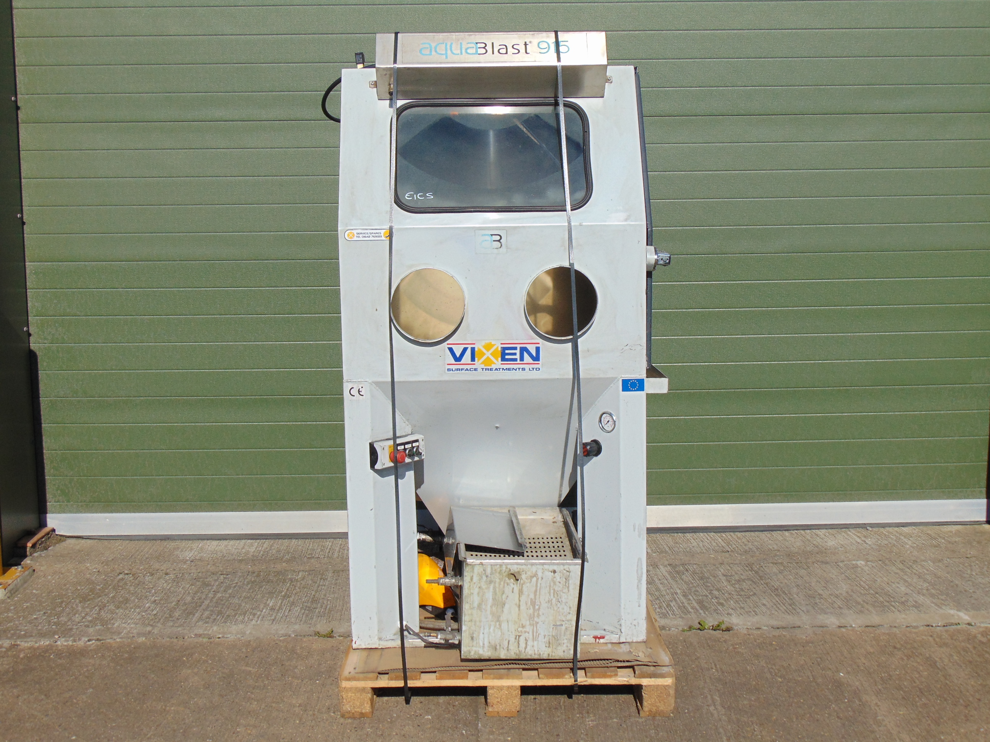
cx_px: 495
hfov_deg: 44.8
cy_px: 371
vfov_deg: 34.3
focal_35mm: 42
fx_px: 1201
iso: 80
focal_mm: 7.6
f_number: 8.7
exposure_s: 1/320
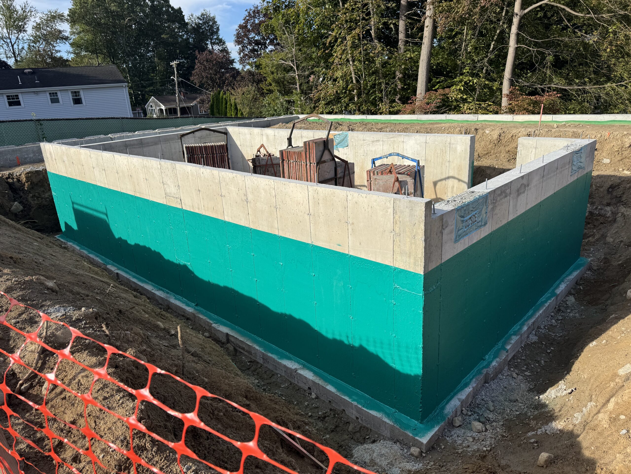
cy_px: 237
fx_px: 437
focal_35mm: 24
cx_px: 316
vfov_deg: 56.8
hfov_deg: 71.6
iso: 80
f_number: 1.78
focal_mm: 6.76
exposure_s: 1/3597
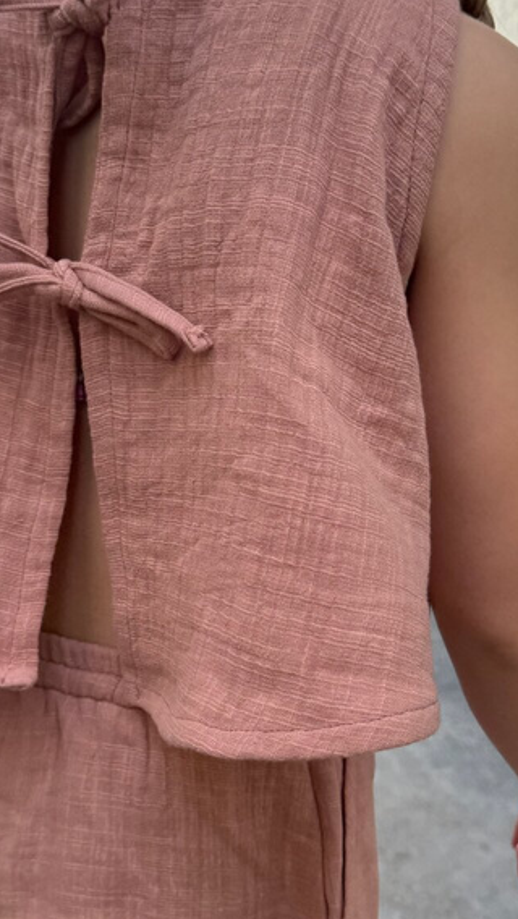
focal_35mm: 46
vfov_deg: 44.6
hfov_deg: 26.0
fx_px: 1122
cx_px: 262
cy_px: 469
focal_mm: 6.76
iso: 80
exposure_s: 1/314
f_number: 1.78
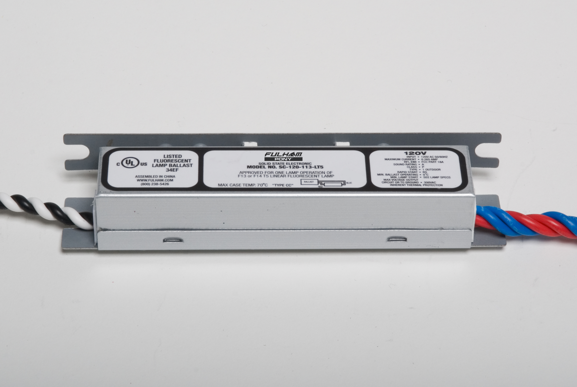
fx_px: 1685
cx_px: 288
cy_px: 194
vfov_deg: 13.1
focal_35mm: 105
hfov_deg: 19.4
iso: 100
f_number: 20
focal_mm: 70
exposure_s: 1/250
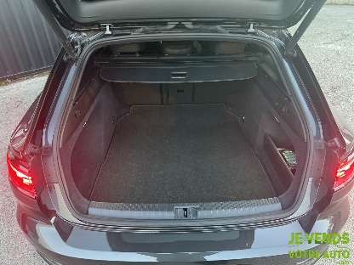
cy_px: 132
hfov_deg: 71.6
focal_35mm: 24
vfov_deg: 56.8
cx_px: 177
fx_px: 245
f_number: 1.78
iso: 800
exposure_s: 1/25
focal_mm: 6.76
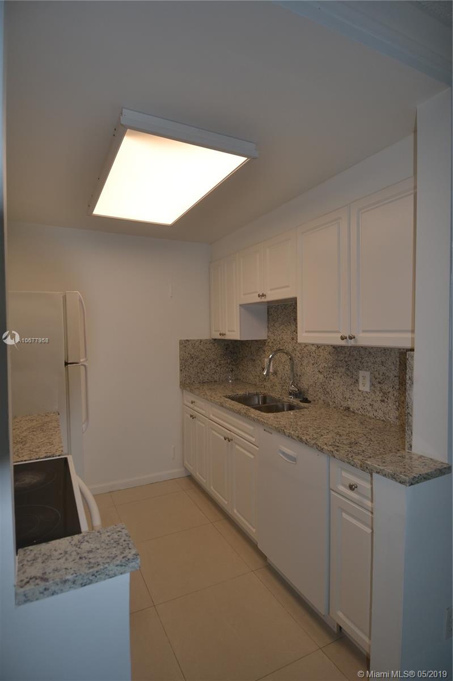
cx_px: 226
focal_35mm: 18
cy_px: 340
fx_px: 340
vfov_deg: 90.0
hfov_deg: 67.3
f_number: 4
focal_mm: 12
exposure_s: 1/125
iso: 125
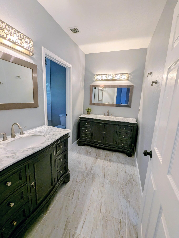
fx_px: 89
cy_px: 119
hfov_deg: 90.0
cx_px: 90
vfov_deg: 106.1
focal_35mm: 13
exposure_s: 1/120
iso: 131
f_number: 2.2
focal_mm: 1.95
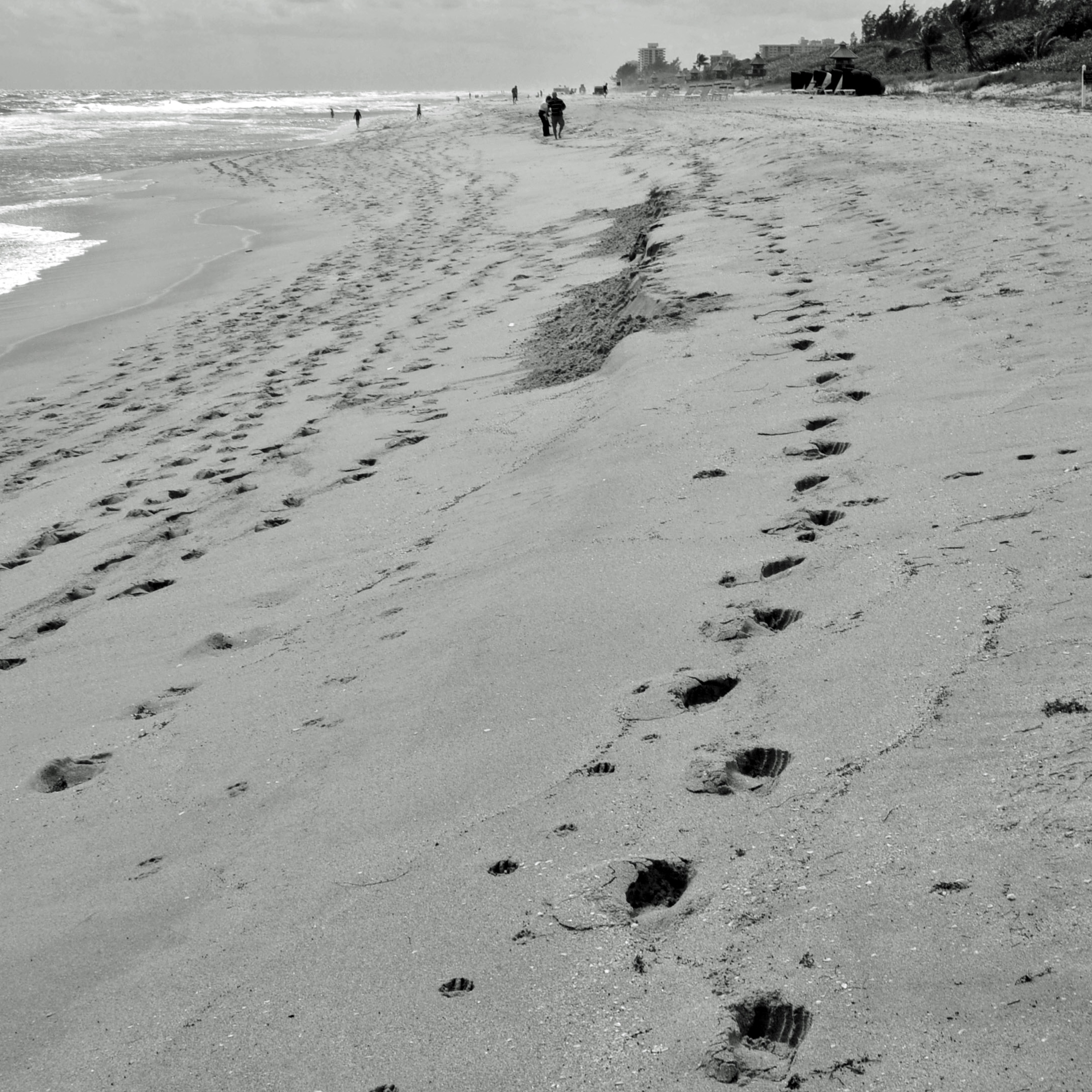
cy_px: 448
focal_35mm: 63
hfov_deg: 27.2
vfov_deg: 27.3
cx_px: 682
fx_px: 2248
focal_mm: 38
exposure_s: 1/250
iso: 400
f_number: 25
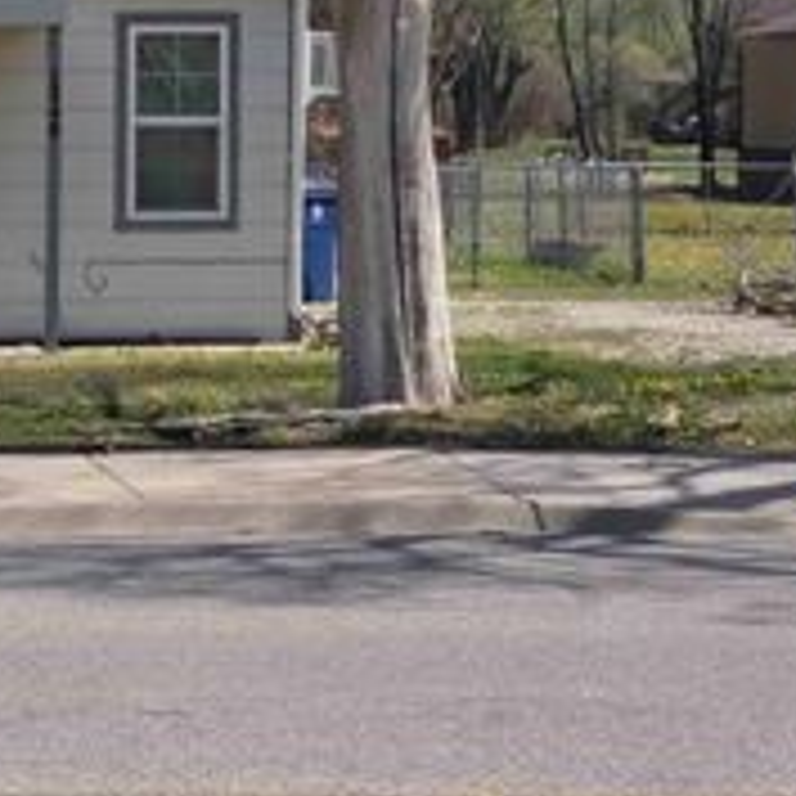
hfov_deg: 10.0
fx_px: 4475
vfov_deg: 10.1
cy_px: -7
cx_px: -243
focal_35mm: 172
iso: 50
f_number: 2.4
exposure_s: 1/2271
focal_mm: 7.9
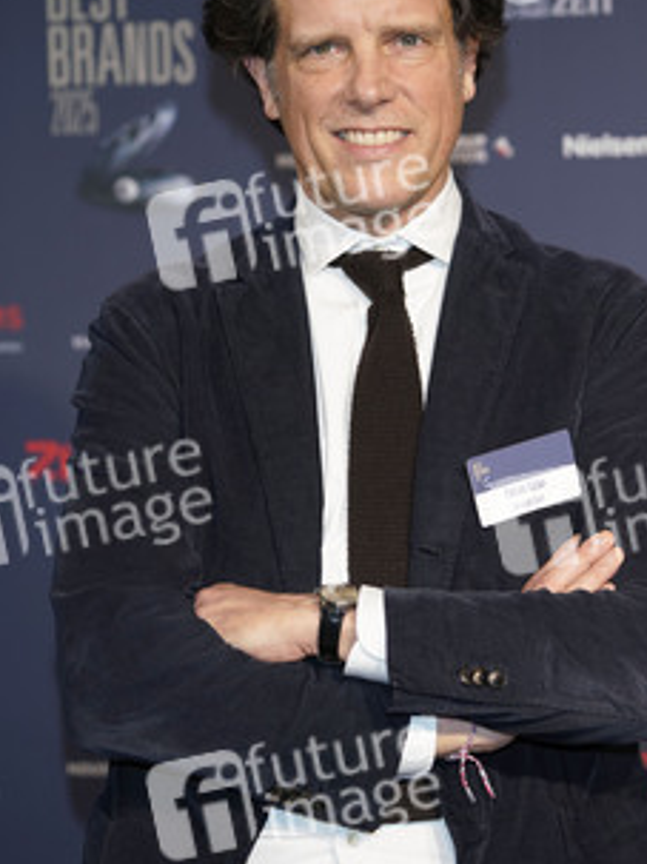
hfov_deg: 11.7
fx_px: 3167
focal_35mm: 127
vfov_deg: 15.5
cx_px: 376
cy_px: 365
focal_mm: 100
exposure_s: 1/250
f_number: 4
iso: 500
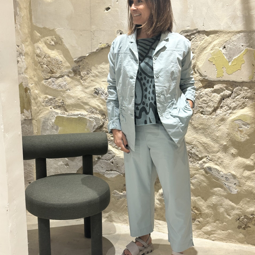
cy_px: 132
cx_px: 128
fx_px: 475
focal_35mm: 57
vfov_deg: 30.0
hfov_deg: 30.0
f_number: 1.78
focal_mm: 6.86
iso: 160
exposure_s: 1/50
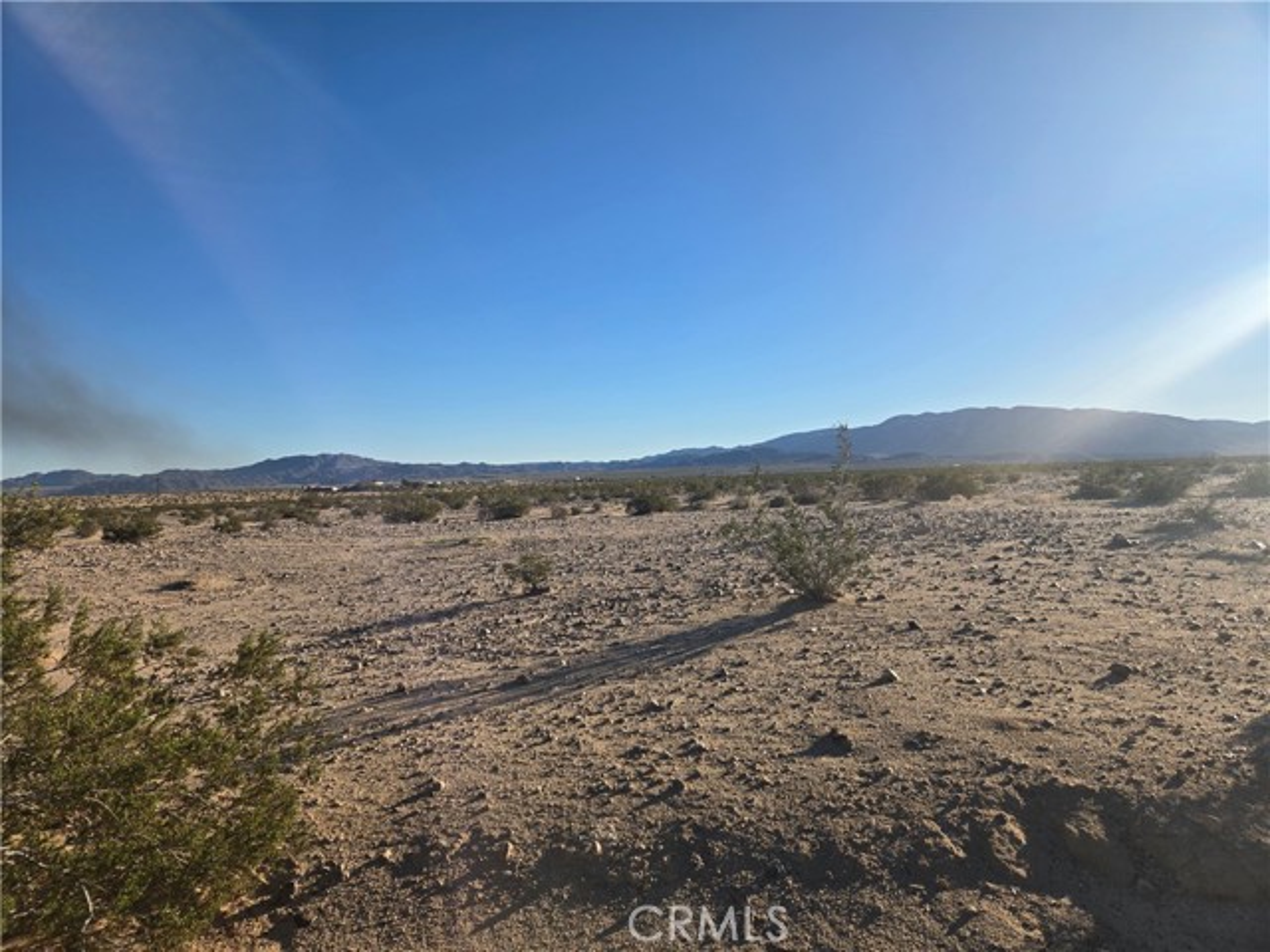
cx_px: 635
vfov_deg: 58.9
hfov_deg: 73.9
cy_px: 476
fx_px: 844
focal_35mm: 23
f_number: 1.8
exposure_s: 1/2384
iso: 25
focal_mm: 5.4
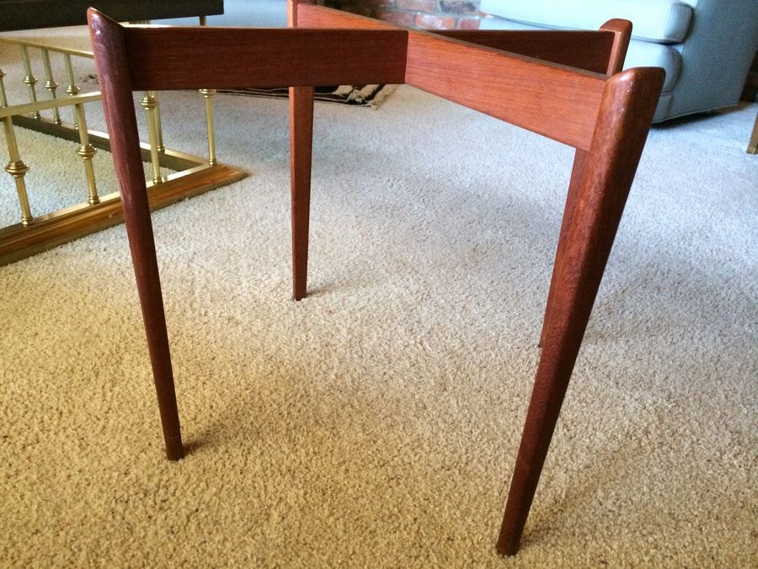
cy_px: 284
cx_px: 379
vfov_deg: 46.8
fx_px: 657
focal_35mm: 30
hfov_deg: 60.0
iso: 320
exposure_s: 1/30
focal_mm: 4.12
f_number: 2.2
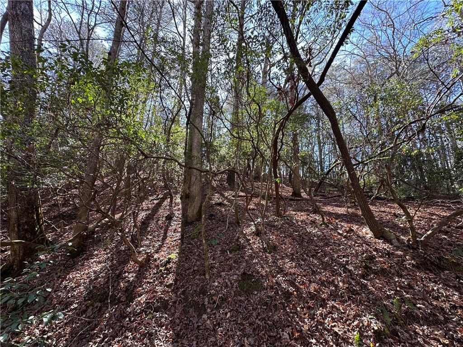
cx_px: 232
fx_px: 187
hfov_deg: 102.1
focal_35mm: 14
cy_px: 174
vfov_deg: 85.7
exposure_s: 1/99
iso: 50
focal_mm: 2.22
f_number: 2.2
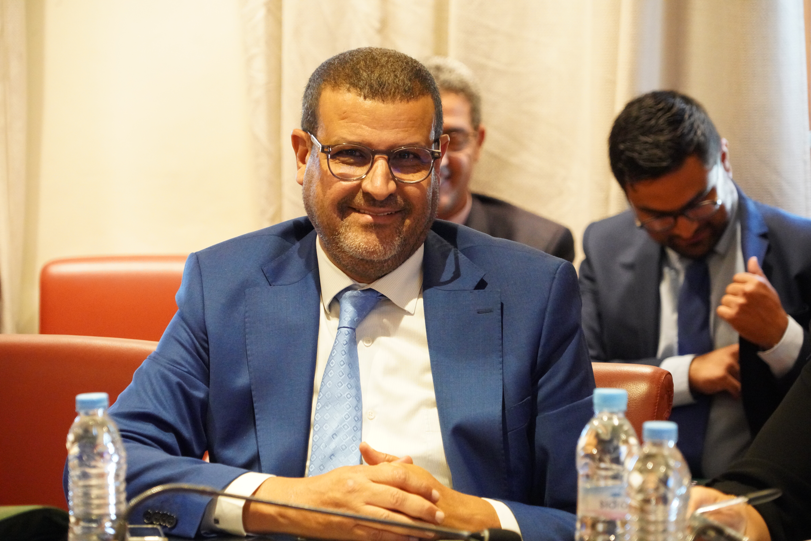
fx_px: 4145
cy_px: 270
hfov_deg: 11.2
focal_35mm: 184
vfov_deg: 7.5
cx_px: 406
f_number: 7.1
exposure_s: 1/100
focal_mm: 184
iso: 12800
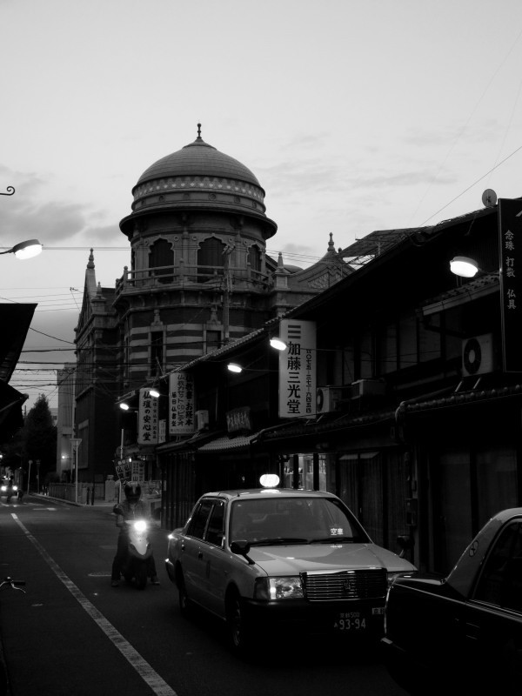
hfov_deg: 29.1
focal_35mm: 50
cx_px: 261
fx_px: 1005
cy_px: 348
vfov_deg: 38.2
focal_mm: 10.7
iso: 400
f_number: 3.5
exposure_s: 1/53.4
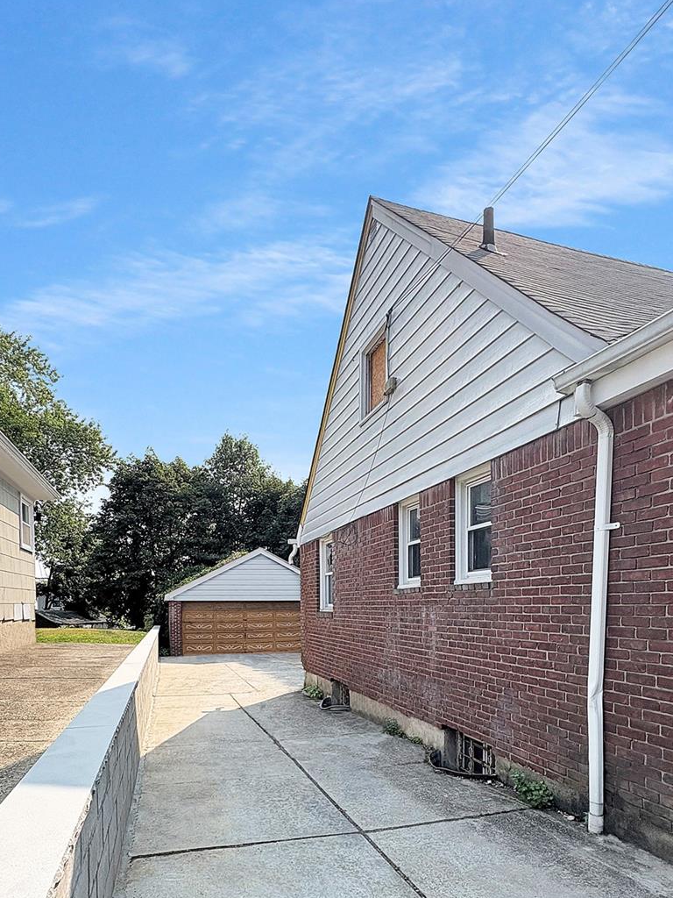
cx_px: 322
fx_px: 544
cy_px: 626
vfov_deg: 75.5
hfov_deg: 63.4
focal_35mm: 21
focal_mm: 2.22
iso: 64
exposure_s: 1/1976
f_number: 2.2
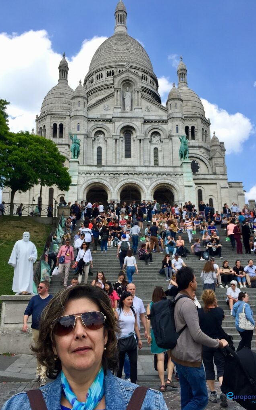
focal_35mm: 31
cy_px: 204
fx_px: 346
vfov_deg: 61.2
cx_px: 125
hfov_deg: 40.6
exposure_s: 1/1236
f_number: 2.2
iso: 32
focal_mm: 4.15
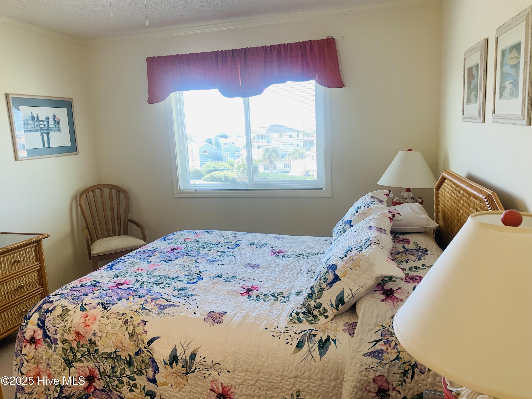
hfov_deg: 67.3
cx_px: 266
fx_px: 400
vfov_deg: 53.1
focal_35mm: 26
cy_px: 200
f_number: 1.8
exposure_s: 1/120
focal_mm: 4.25
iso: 64
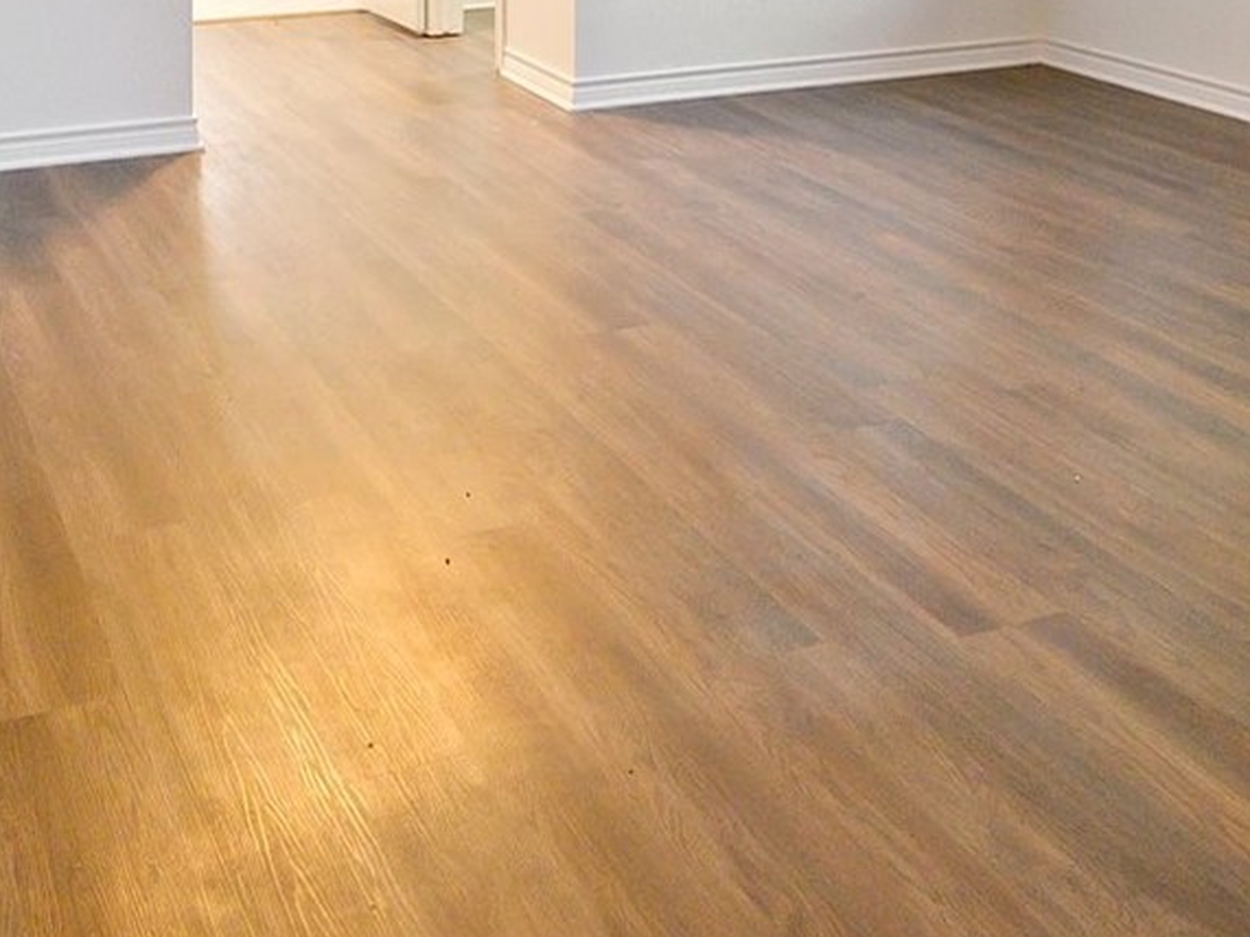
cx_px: 547
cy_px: -327
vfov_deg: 25.4
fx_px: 1733
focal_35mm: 48
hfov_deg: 39.6
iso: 640
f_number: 4
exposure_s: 1/100
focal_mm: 14
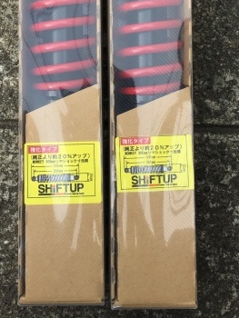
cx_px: 112
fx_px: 533
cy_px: 16
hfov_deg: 25.3
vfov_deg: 31.3
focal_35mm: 58
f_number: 2.2
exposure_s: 1/465
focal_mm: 4.15
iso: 32
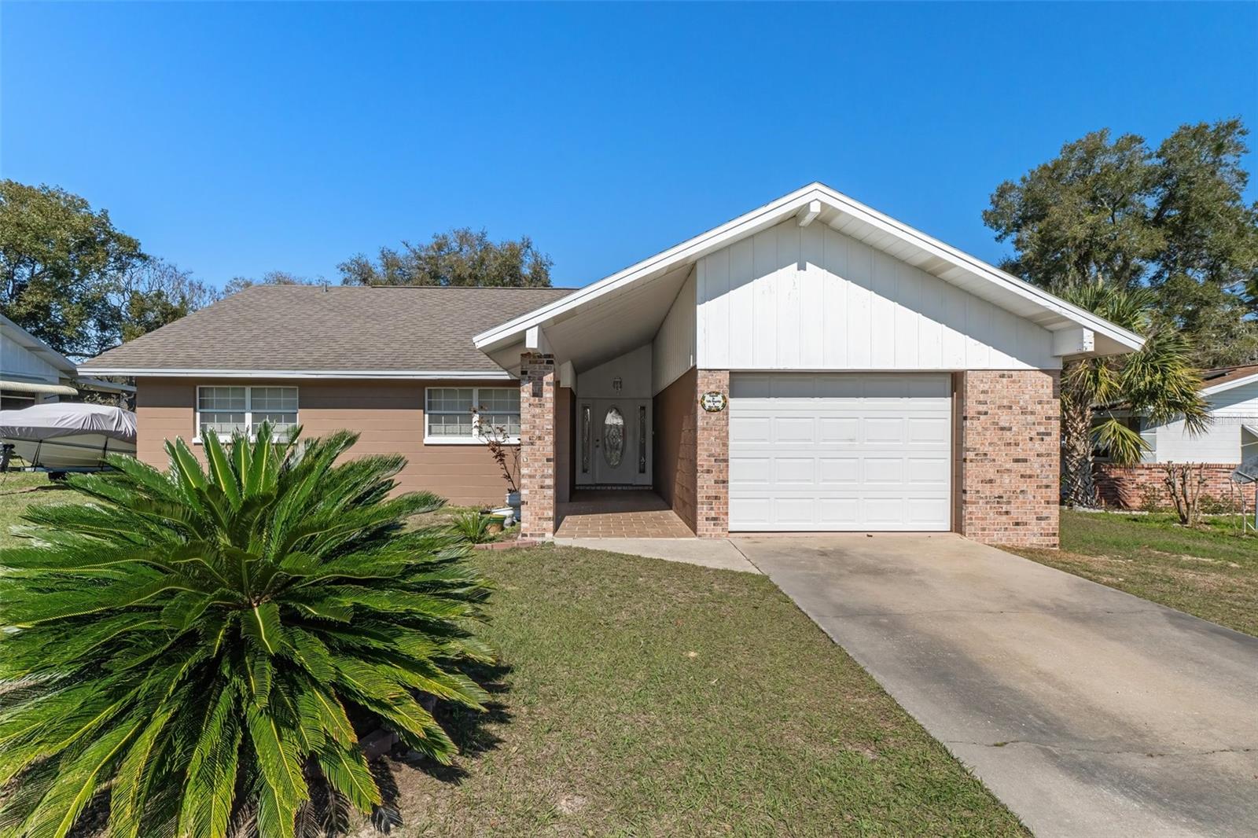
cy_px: 419
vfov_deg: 67.4
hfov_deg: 90.0
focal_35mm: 18
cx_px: 629
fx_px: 629
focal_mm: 12
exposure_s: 1/1500
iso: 1000
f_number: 8
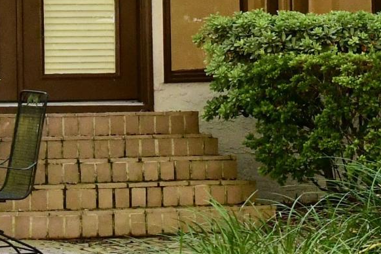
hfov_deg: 7.7
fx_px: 2836
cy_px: -160
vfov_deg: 5.1
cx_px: 22
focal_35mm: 268
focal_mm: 35
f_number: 2.8
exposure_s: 1/500
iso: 2000
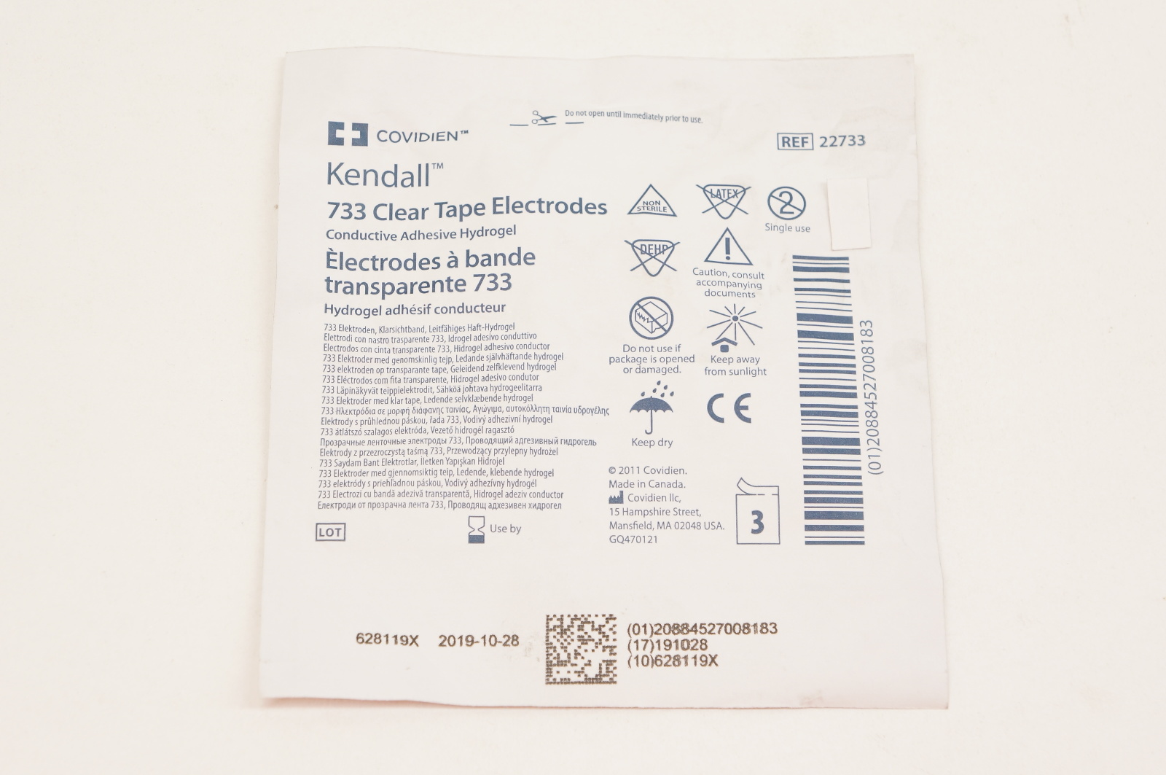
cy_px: 388
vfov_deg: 20.1
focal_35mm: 68
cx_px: 583
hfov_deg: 29.9
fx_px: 2184
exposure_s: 1/60
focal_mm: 45
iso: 400
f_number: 6.3
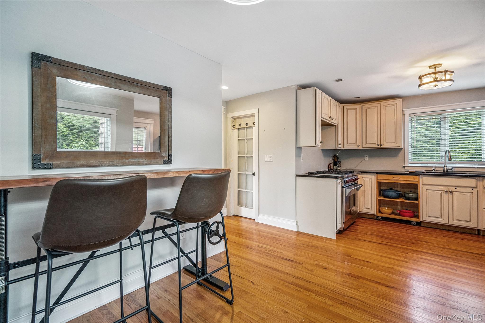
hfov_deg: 96.7
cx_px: 242
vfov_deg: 73.7
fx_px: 216
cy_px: 162
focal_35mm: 16
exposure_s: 1/80
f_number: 5.6
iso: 1600
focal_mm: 16
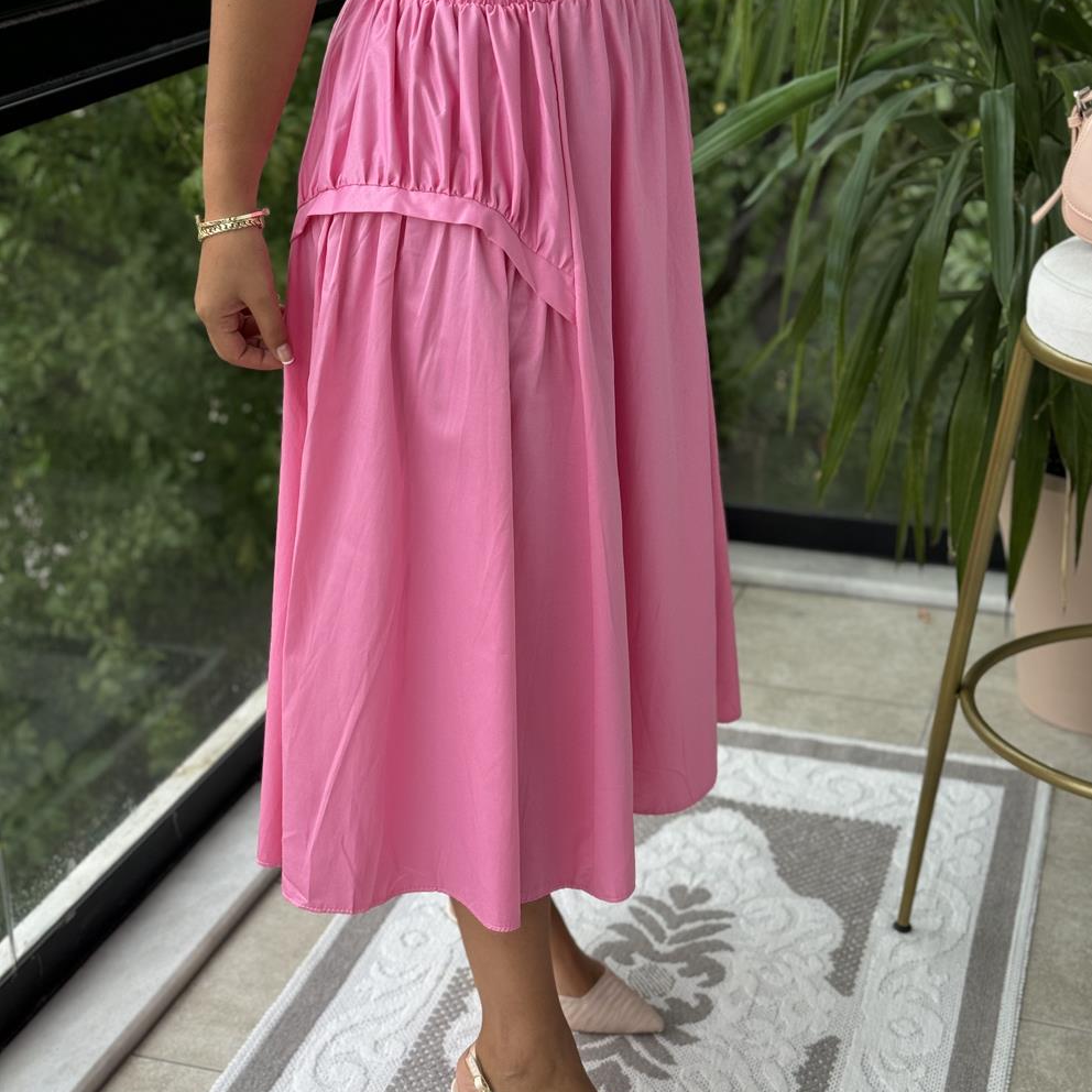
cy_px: 584
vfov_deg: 30.0
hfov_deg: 30.0
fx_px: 2034
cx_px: 549
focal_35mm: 57
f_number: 1.78
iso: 100
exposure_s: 1/75
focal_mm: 6.76
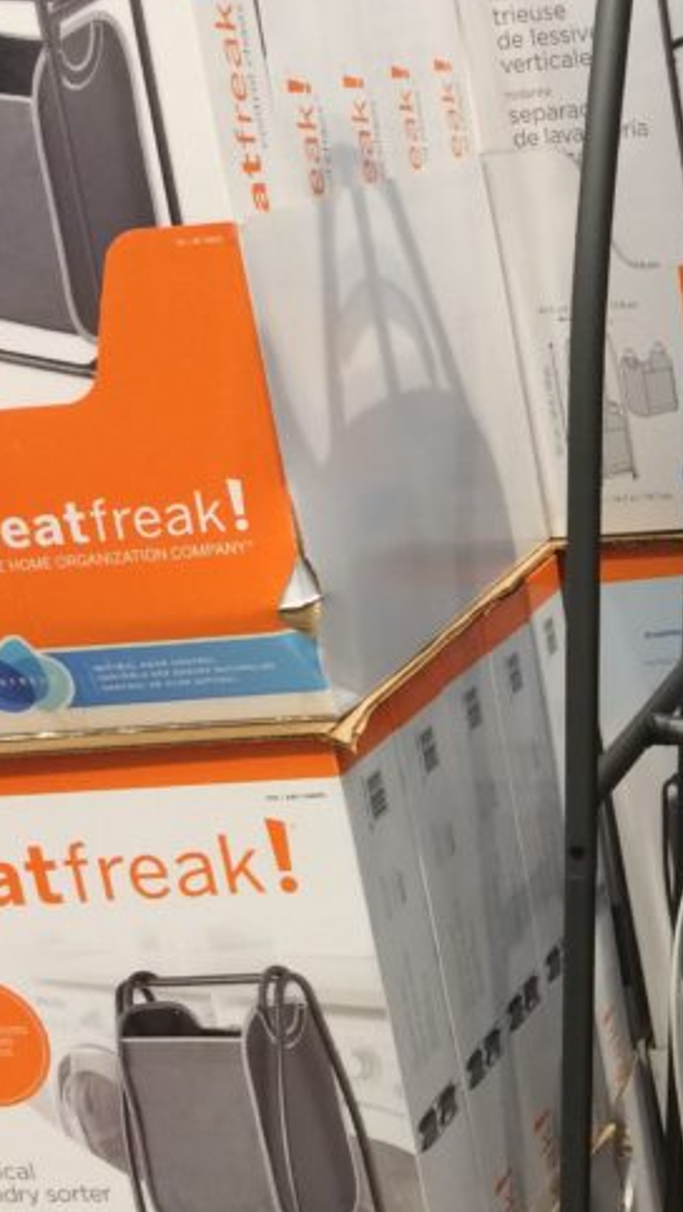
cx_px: 934
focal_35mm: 67
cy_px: 735
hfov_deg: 16.8
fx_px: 2155
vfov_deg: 31.3
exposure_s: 1/30
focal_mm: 4.15
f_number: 2.2
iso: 125
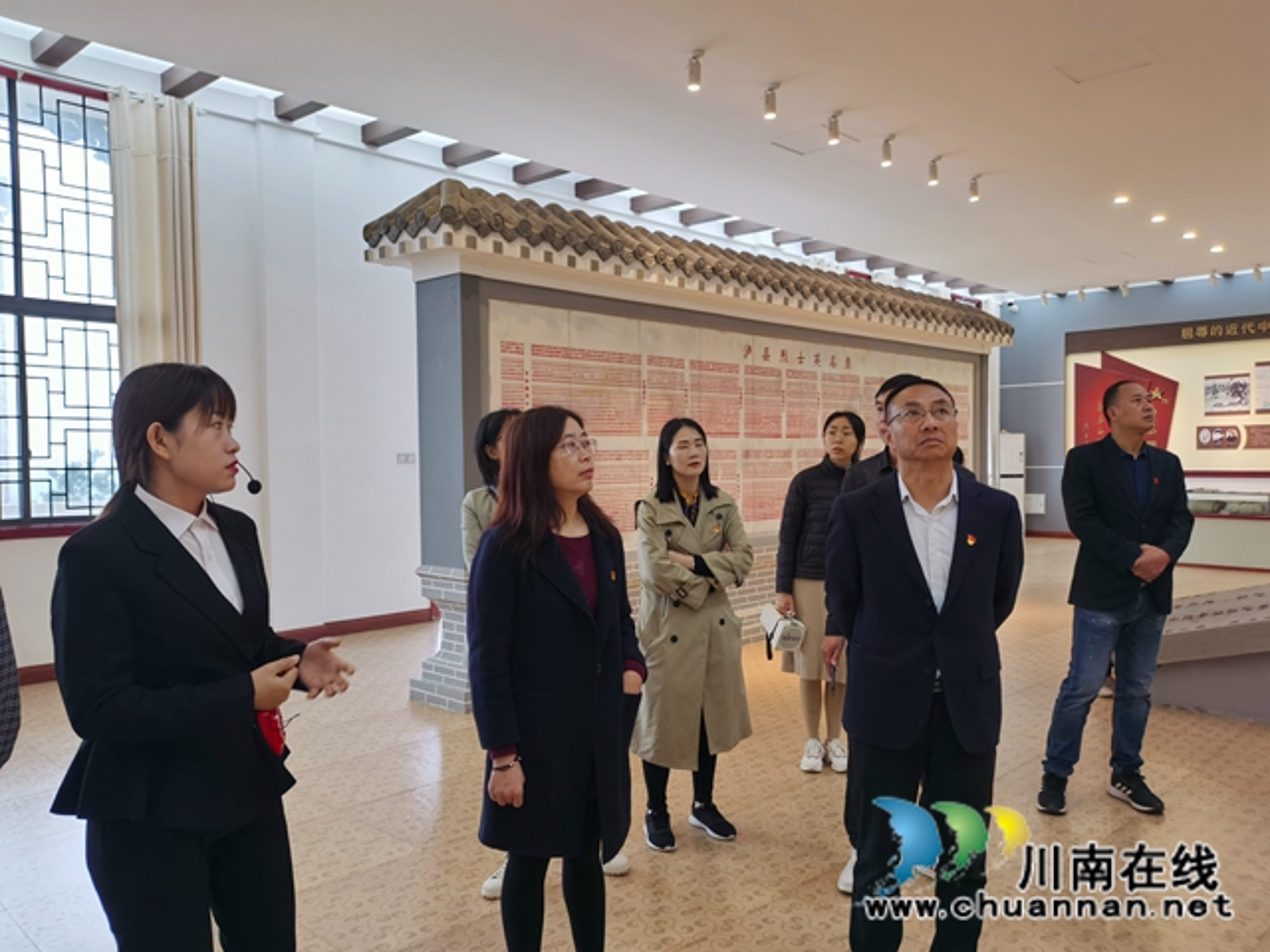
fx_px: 991
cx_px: 635
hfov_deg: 65.3
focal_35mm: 27
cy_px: 476
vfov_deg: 51.4
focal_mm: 5.58
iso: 160
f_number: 1.8
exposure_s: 1/100
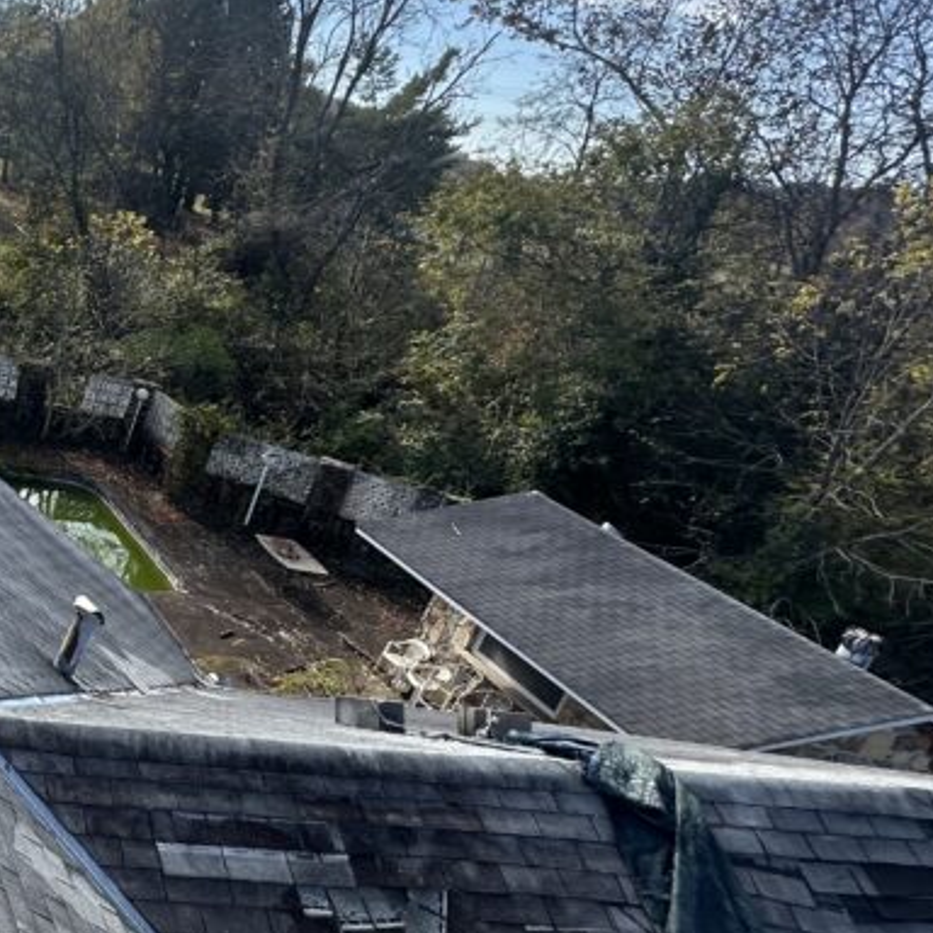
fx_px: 1006
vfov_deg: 49.7
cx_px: -180
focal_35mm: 33
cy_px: 445
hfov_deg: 37.7
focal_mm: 2.22
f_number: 2.2
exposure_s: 1/511
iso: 40
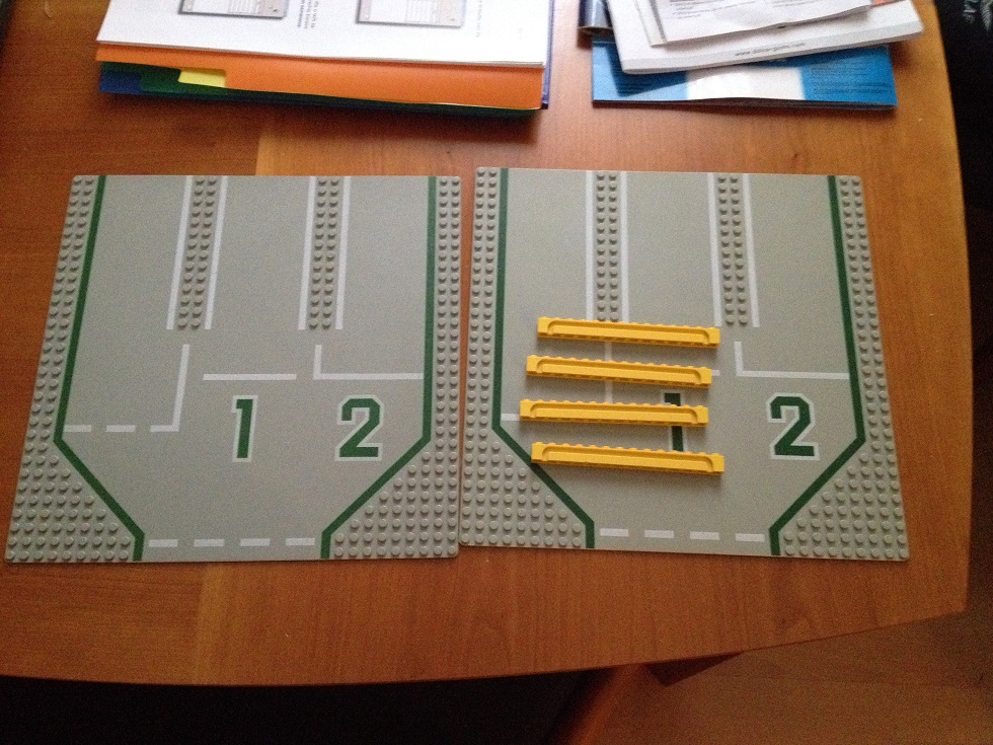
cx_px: 496
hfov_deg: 52.6
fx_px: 1004
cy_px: 372
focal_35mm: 35
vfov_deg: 40.7
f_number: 2.4
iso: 800
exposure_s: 1/15
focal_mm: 4.28
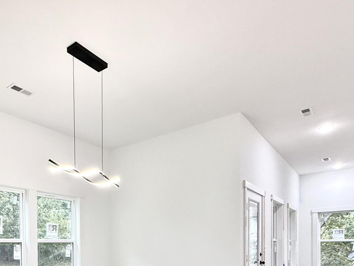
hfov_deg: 59.3
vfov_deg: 43.1
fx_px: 297
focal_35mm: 29
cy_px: 251
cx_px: 102
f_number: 2.2
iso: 250
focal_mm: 2.22
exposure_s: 1/120
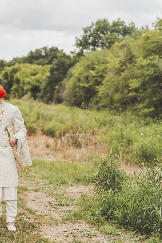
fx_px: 553
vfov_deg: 24.8
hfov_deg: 16.0
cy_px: 119
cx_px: -37
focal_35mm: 82
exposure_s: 1/3200
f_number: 2
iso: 100
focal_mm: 50
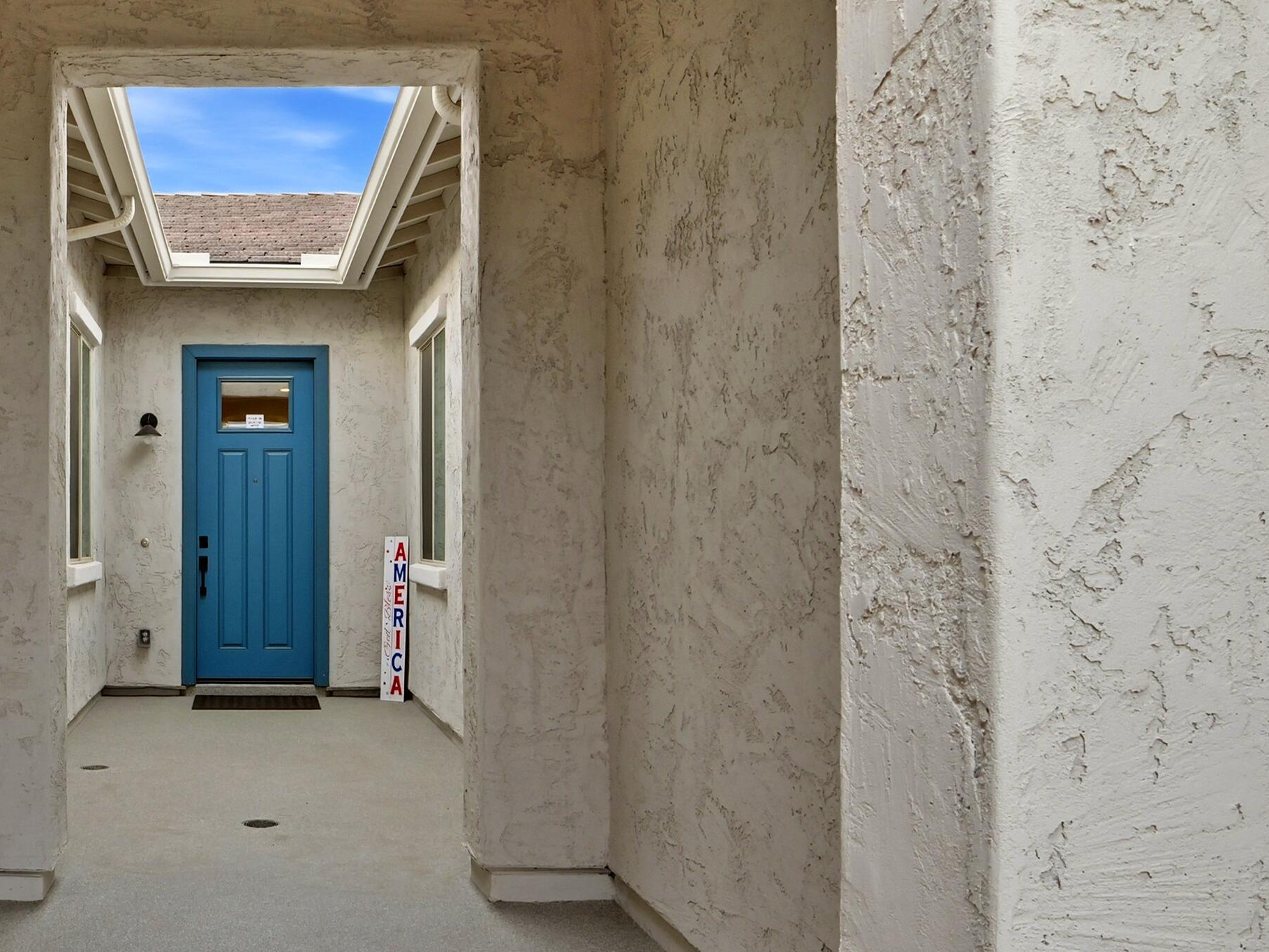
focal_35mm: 33
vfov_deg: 42.6
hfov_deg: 51.7
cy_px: 602
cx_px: 245
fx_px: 1210
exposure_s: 1/250
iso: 640
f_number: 11
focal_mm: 10
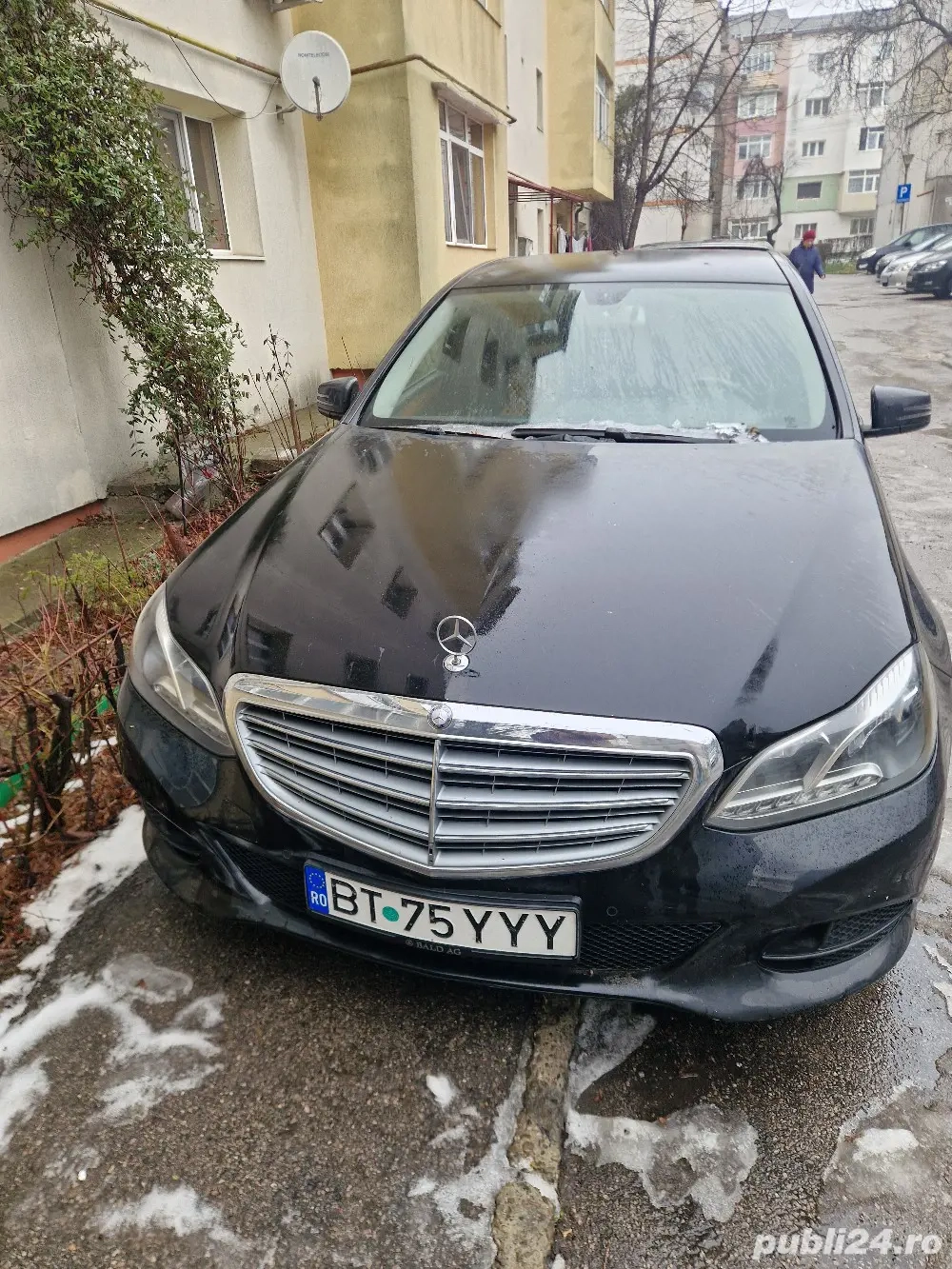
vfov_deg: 73.9
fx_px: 843
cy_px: 634
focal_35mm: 23
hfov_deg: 58.9
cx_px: 476
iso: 64
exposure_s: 1/182
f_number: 1.8
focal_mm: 5.4
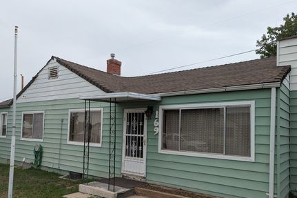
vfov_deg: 44.7
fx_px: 239
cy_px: 117
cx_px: 150
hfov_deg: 63.7
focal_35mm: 29
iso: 51
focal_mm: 6.81
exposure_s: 1/622
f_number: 1.85
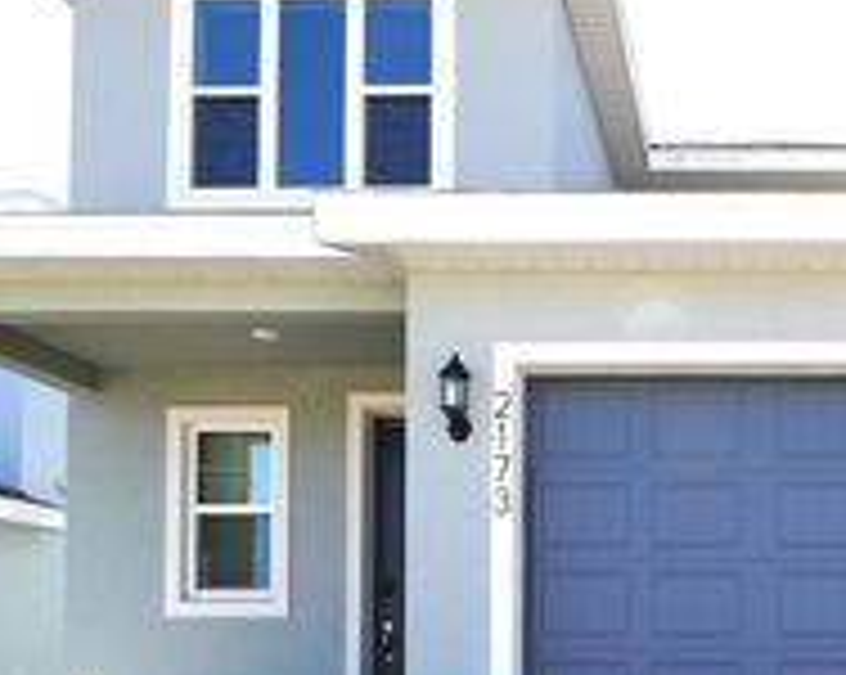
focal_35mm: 42
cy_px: 623
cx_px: 760
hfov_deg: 40.7
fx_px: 1044
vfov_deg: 33.7
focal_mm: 16.7
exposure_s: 1/250
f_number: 5.6
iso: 100
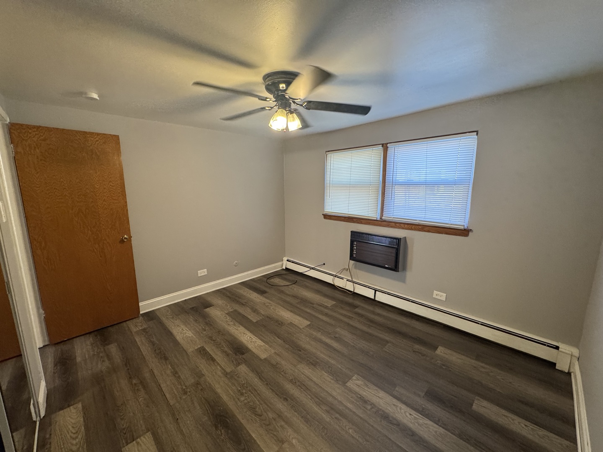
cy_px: 226
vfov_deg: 85.7
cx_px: 302
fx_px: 244
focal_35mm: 14
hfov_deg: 102.1
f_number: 2.2
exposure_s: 1/120
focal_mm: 2.22
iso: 250
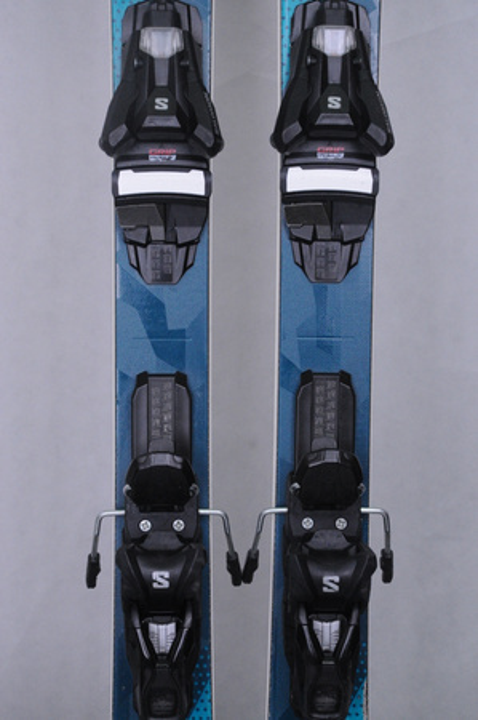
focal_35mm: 99
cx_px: 239
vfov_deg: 20.6
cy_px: 360
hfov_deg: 13.8
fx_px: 1976
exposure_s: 1/125
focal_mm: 66
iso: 2000
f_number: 8
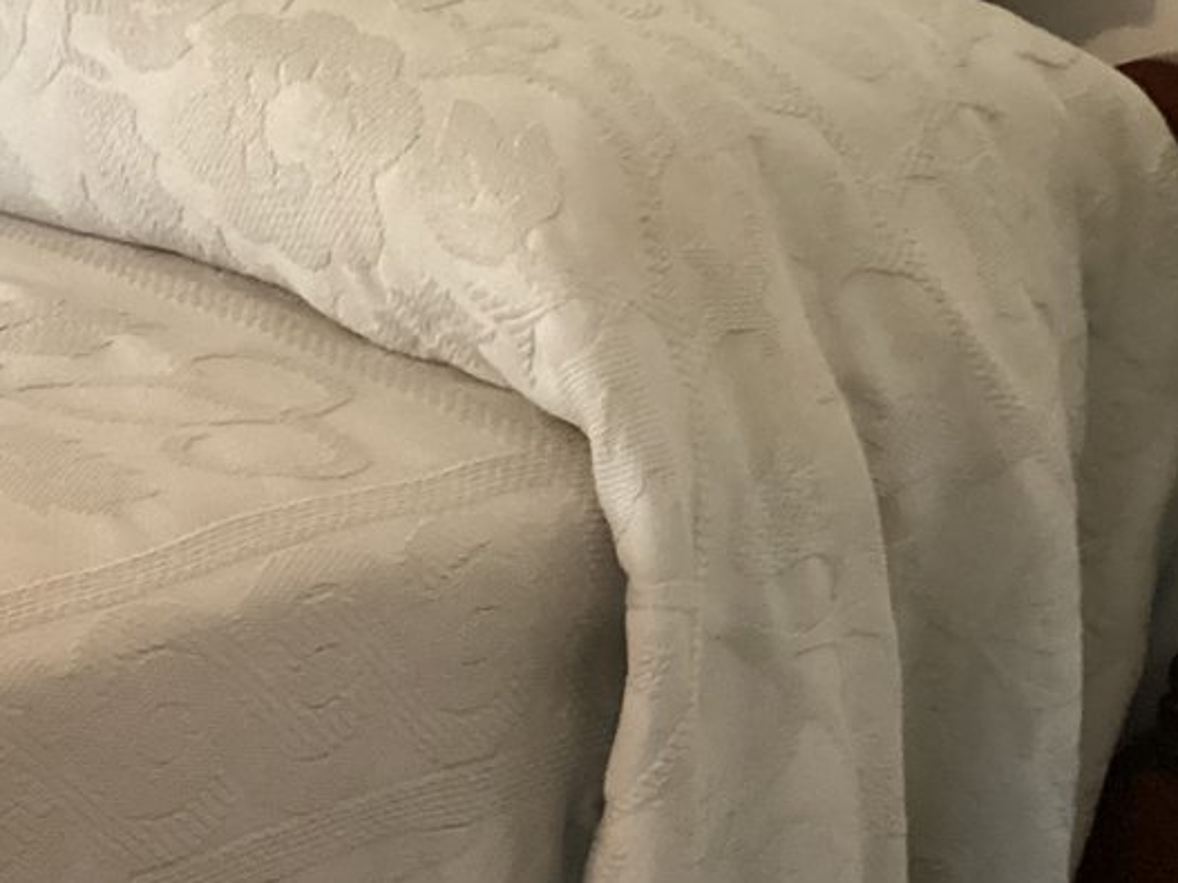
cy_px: 853
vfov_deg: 16.3
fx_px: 3028
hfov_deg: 19.6
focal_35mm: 89
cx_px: -497
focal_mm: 3.3
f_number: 2.4
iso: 400
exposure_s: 1/30
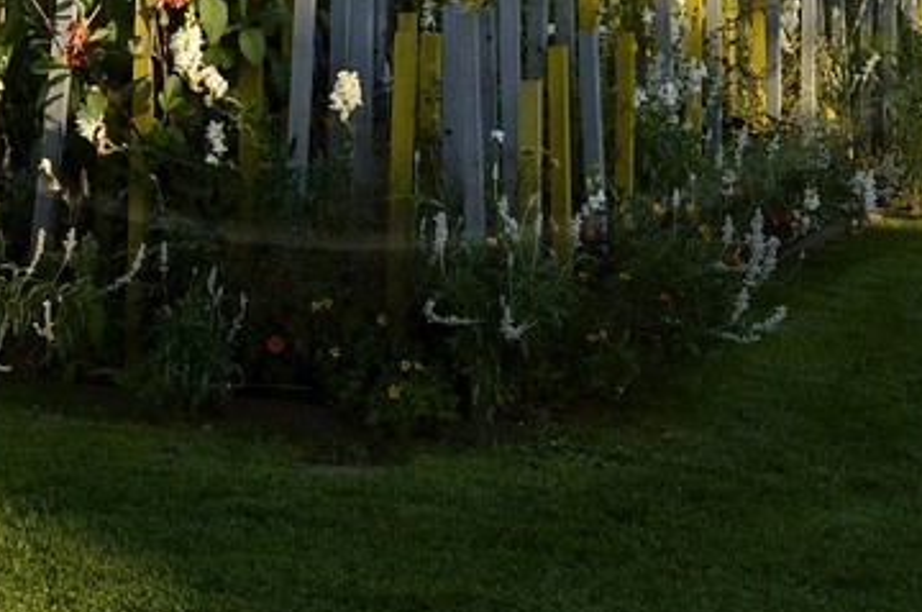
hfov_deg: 15.9
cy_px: -690
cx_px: 374
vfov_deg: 9.7
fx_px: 3299
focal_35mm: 129
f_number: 8
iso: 200
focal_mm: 29
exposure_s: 1/250
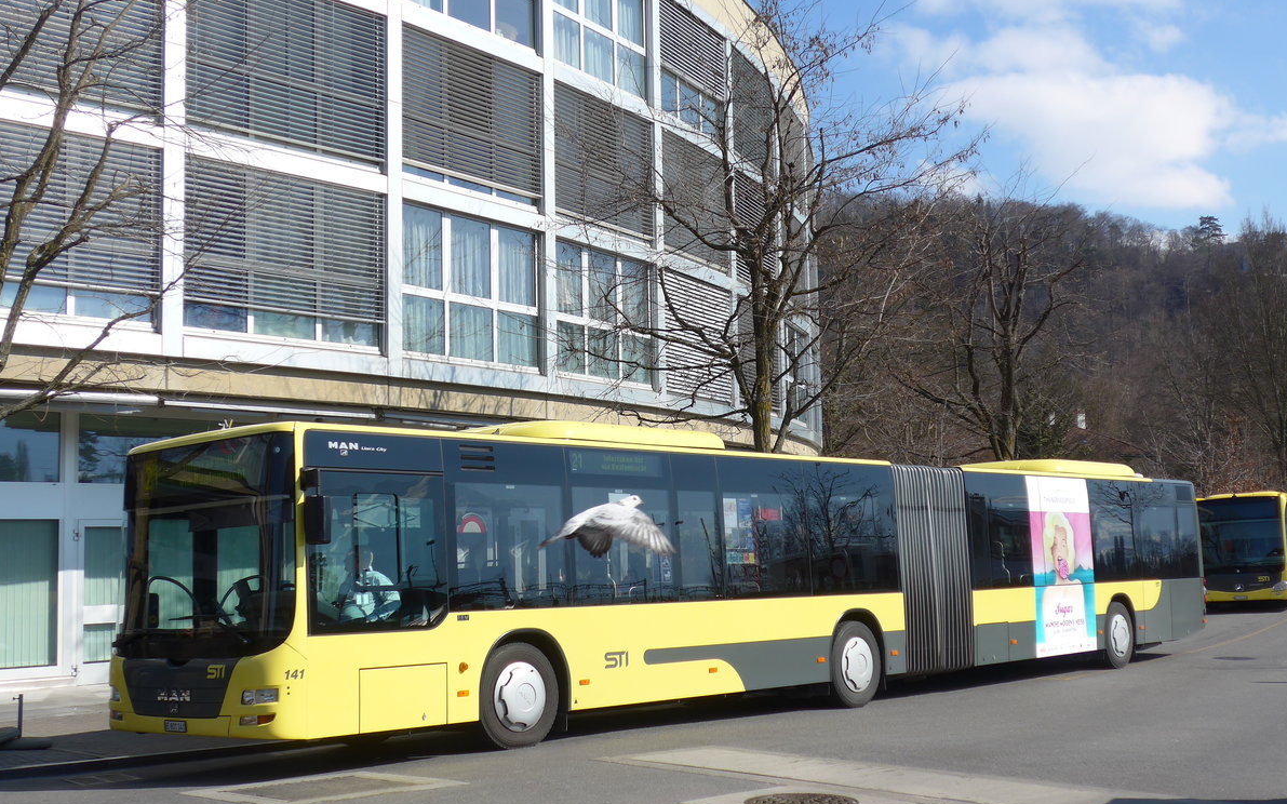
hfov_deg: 42.7
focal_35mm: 47
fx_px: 1648
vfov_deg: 27.4
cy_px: 397
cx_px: 646
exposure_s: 1/2000
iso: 80
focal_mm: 9
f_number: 2.8
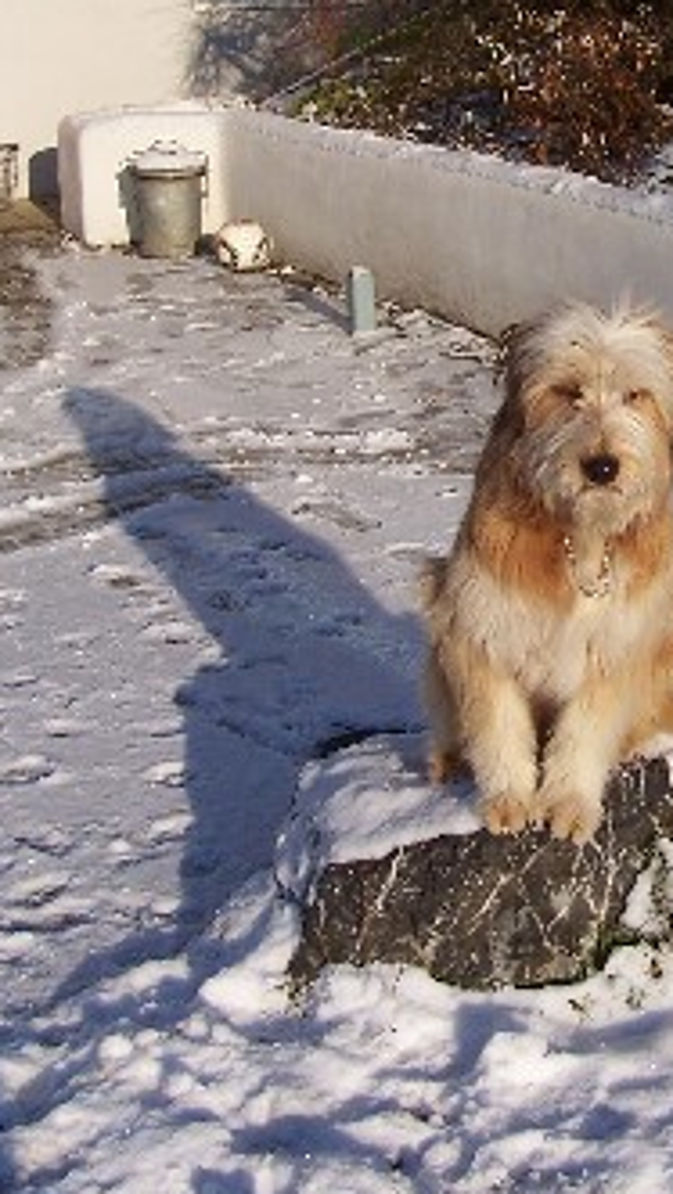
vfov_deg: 31.1
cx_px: 608
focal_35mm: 67
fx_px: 2123
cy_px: 374
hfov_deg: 17.7
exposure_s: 1/750
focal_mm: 5.6
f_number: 5.6
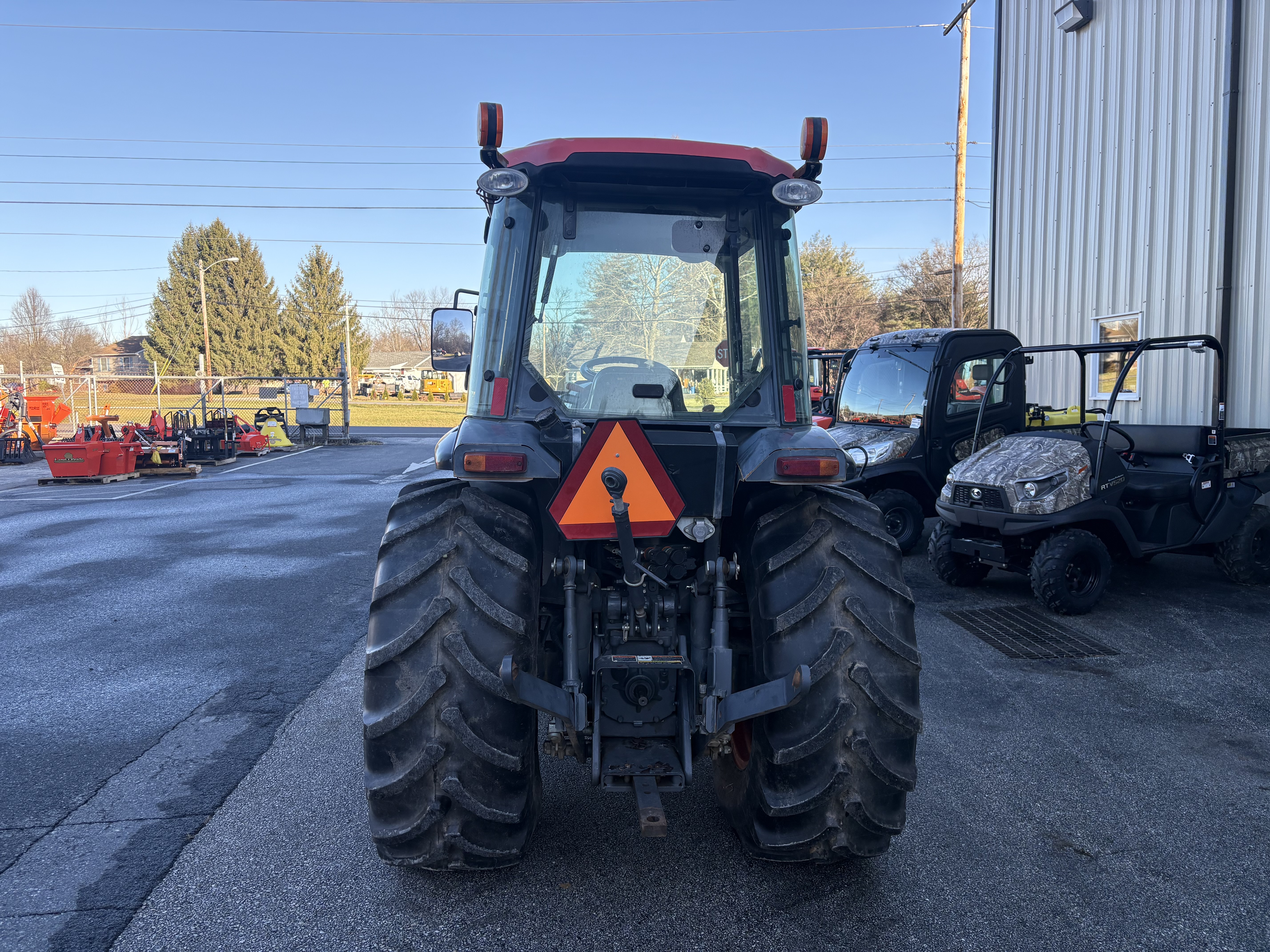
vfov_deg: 53.1
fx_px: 954
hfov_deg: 67.3
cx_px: 635
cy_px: 476
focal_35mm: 26
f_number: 1.6
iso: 64
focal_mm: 5.96
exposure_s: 1/861
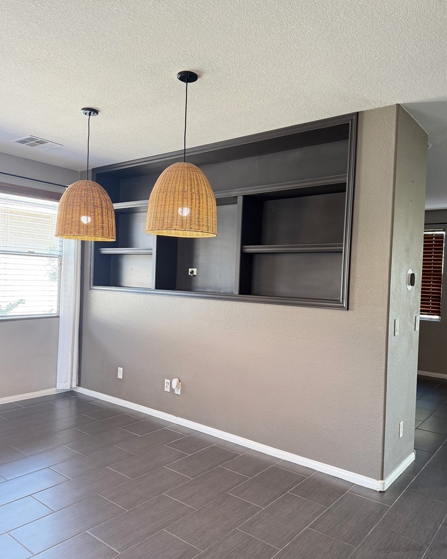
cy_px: 289
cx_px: 217
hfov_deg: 54.9
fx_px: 430
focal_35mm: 26
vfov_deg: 66.0
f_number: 1.78
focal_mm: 6.76
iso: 200
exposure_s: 1/60
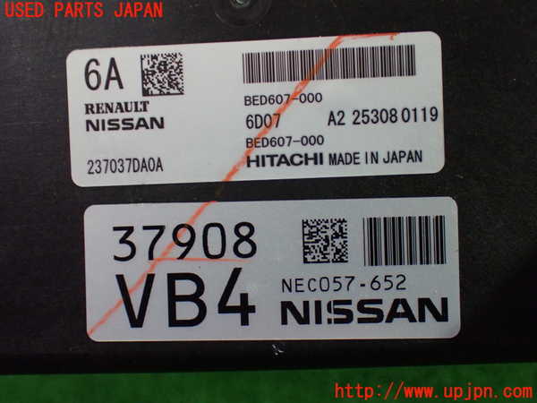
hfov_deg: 49.0
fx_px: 589
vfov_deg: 37.7
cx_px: 268
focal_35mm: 38
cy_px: 202
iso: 800
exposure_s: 1/60
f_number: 2.7
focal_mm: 6.83
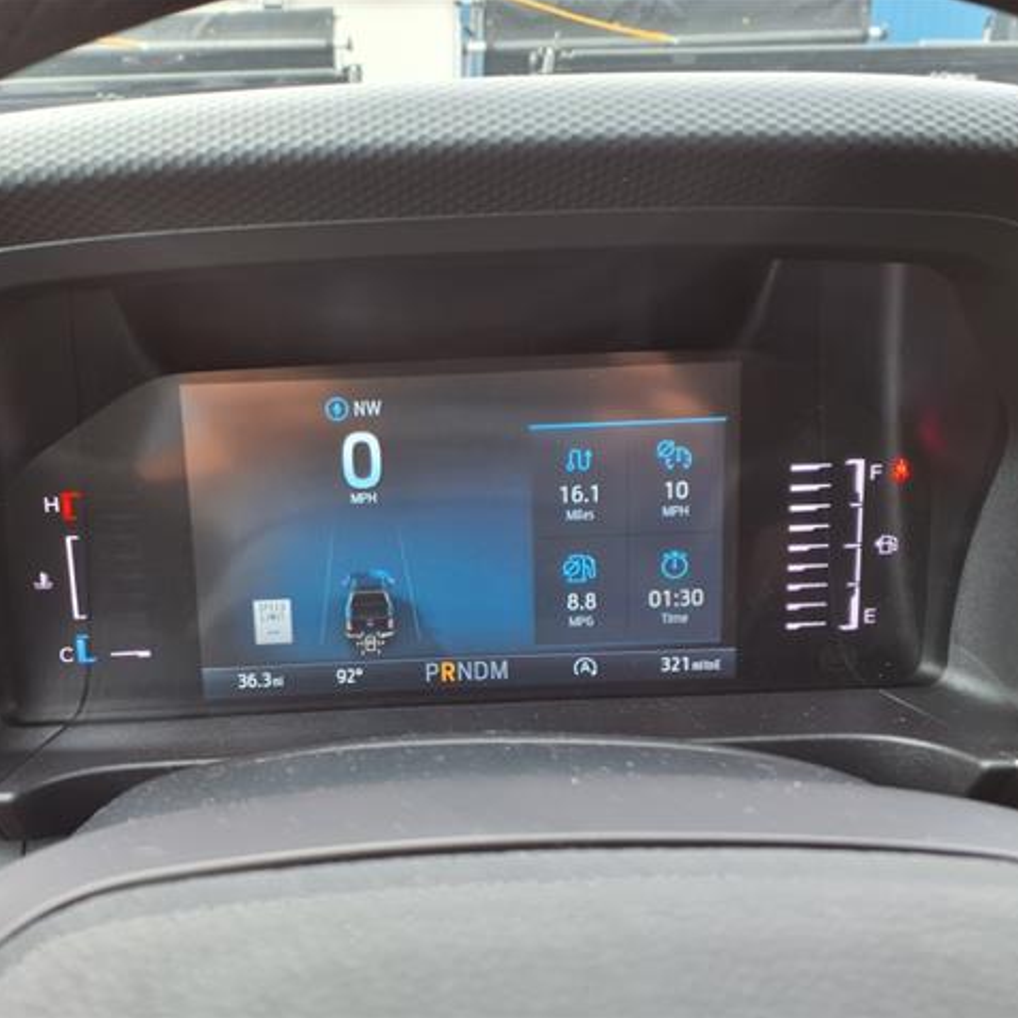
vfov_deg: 51.1
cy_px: 508
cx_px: 401
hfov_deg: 50.7
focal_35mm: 32
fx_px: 1065
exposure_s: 1/120
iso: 64
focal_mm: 3.58
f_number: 1.9
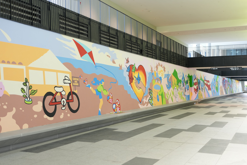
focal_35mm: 44
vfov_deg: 30.5
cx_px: 124
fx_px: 302
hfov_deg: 44.5
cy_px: 82
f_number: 2
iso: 640
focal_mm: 44
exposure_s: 1/160
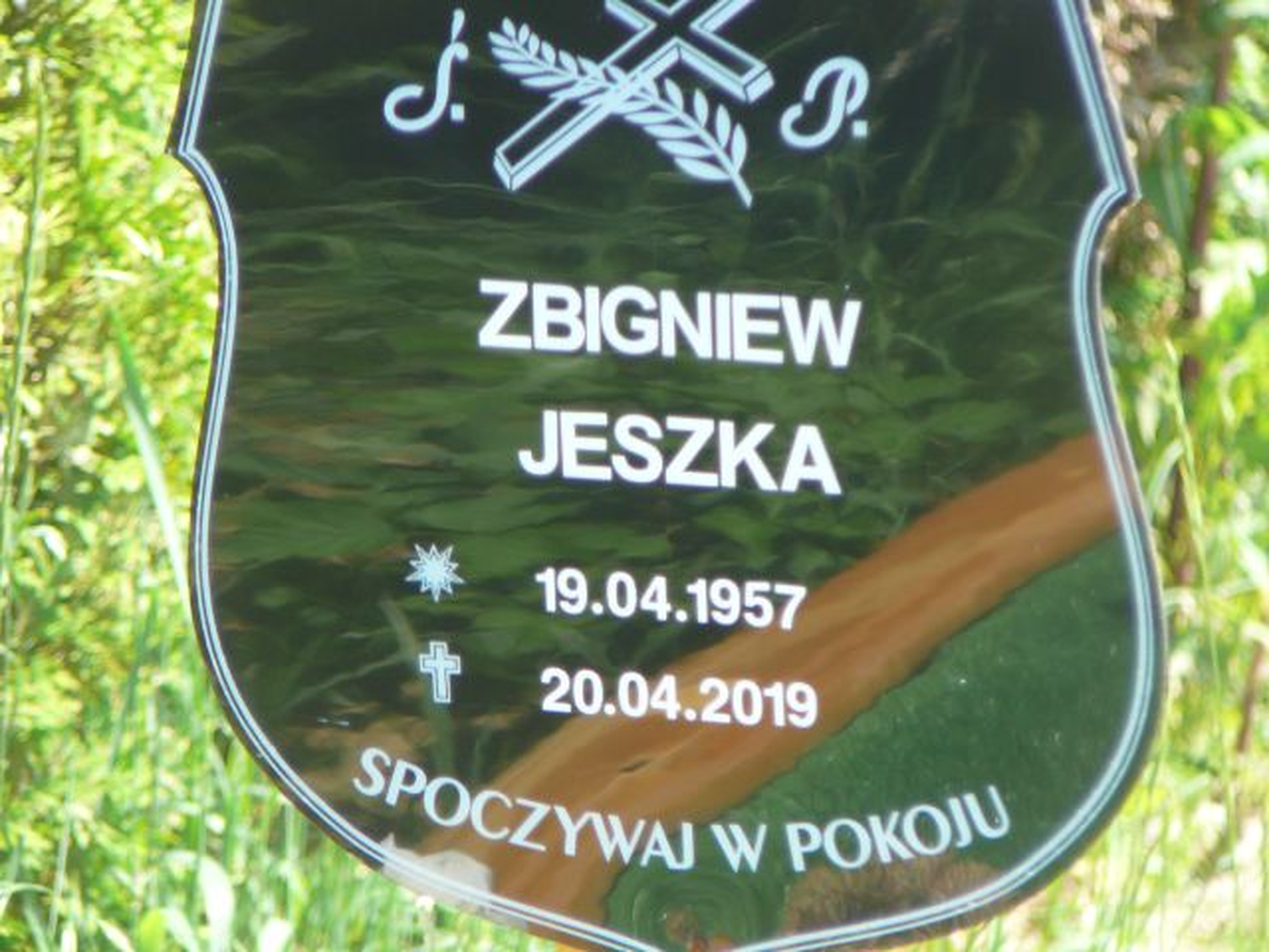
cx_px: 634
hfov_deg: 6.4
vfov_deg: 4.8
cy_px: 476
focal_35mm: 311
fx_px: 11401
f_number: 4.1
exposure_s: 1/100
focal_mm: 46.2
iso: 80
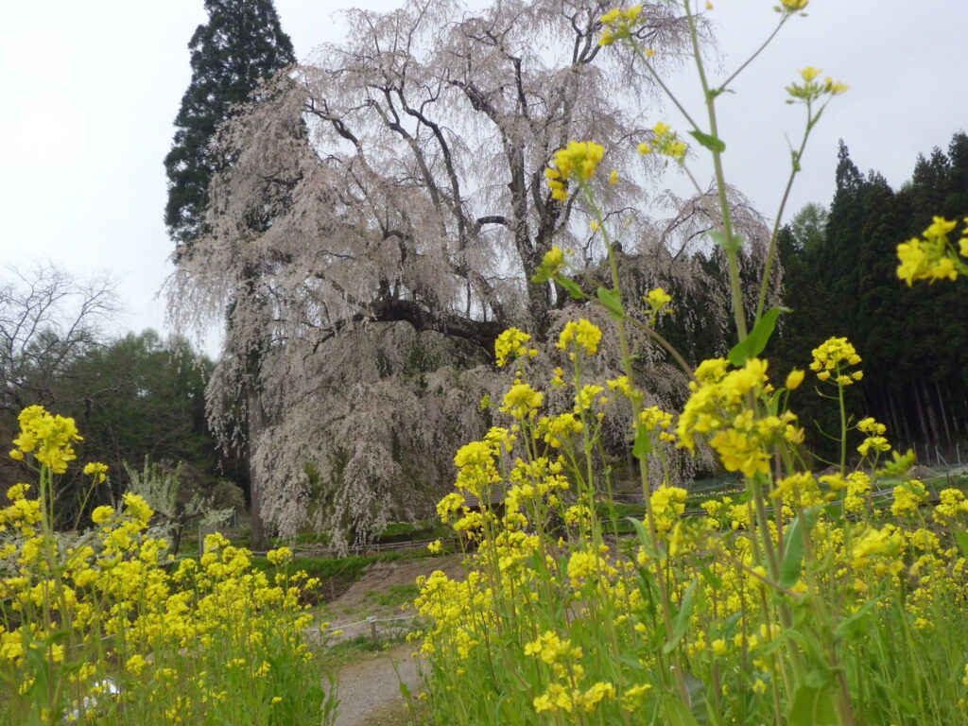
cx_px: 484
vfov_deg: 39.7
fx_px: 1007
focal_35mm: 36
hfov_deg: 51.4
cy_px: 363
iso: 100
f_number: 8.8
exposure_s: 1/60
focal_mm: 6.4
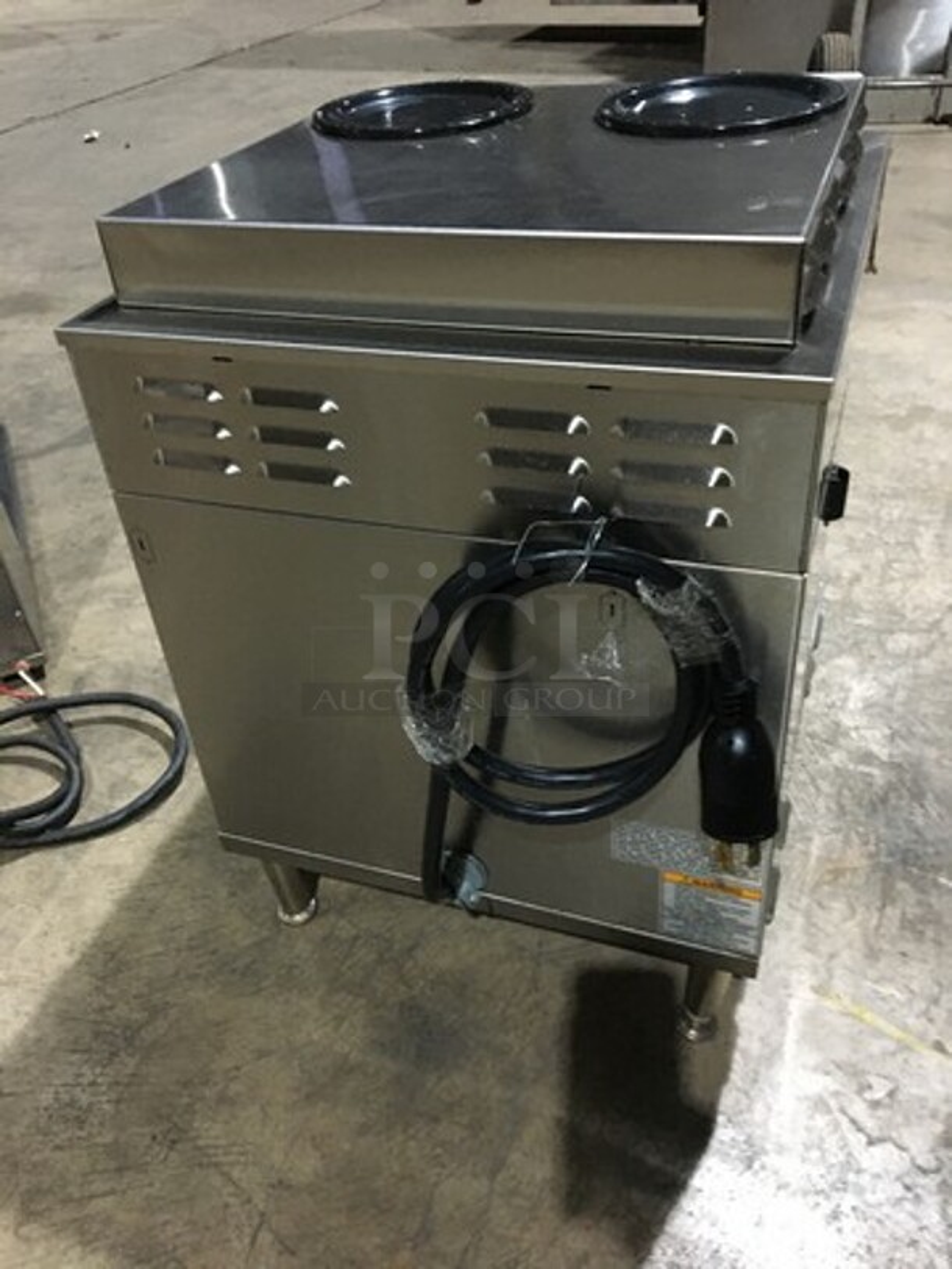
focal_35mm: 29
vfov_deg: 61.7
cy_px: 634
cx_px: 476
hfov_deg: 48.2
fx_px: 1063
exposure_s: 1/15
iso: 250
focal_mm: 4.15
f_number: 2.2
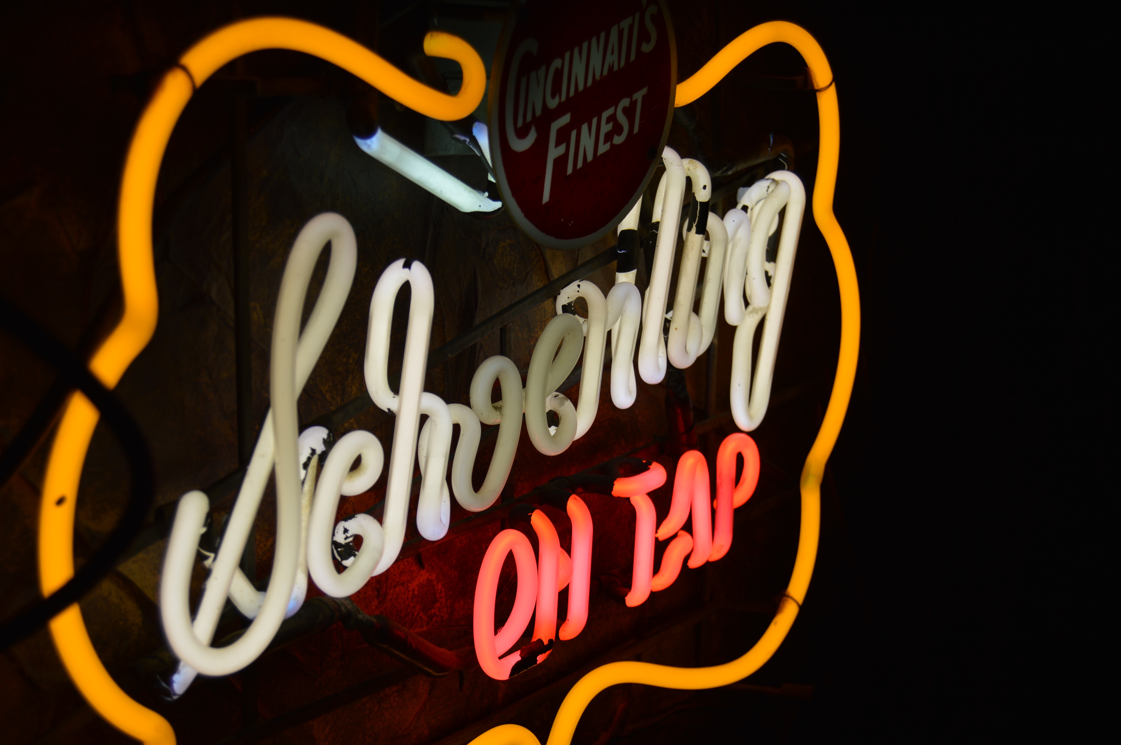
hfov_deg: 33.4
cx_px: 560
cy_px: 372
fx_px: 1867
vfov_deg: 22.6
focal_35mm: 60
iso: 125
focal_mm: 40
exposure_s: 1/125
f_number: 5.6
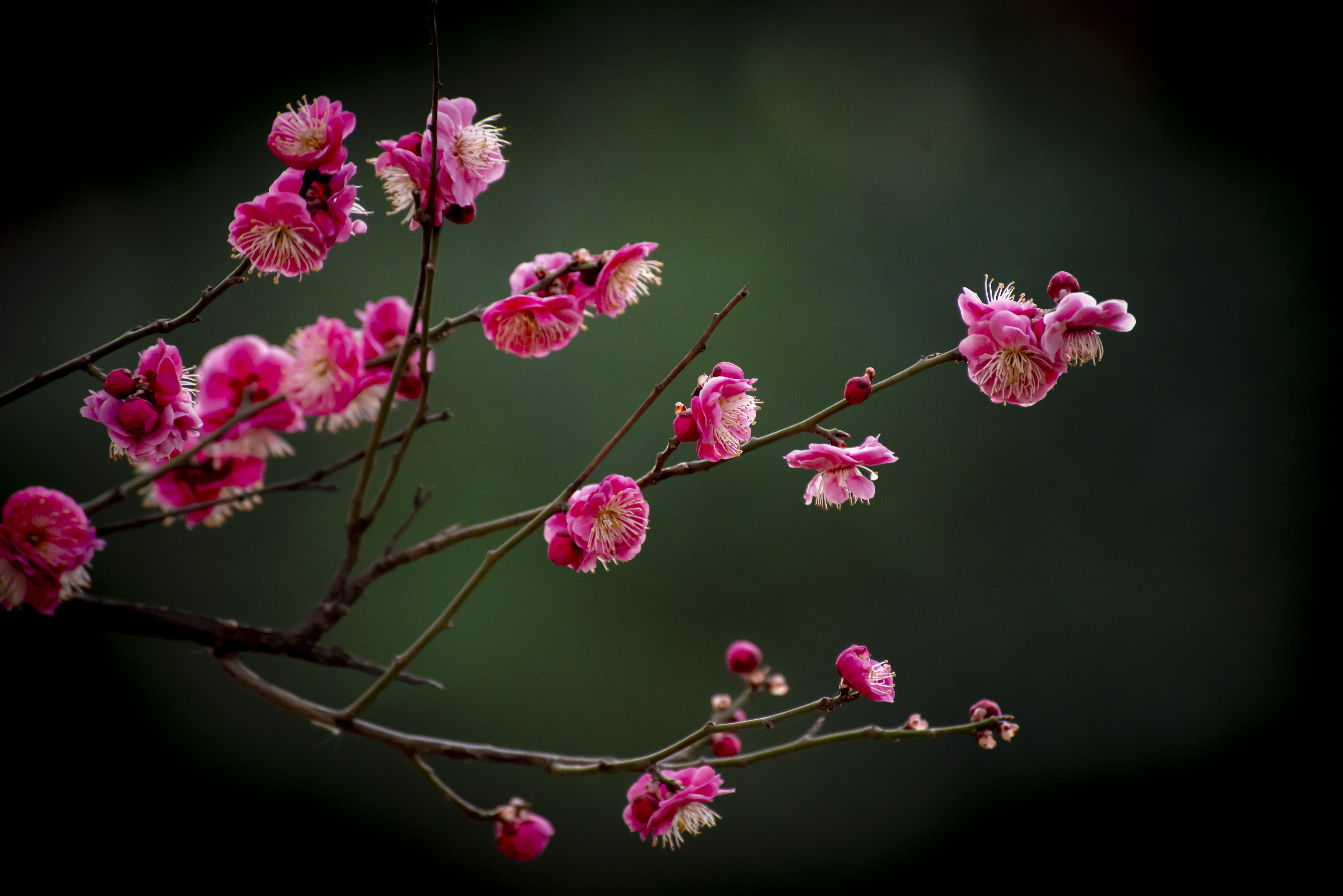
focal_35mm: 400
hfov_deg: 5.2
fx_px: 14926
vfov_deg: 3.4
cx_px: 672
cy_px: 448
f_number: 5.6
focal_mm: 400
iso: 4000
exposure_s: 1/1000
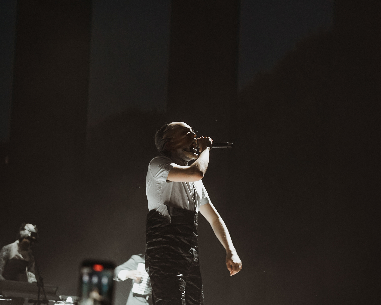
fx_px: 1669
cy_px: 211
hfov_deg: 13.0
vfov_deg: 10.4
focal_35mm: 148
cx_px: 191
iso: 3200
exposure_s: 1/250
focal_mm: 105
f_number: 4
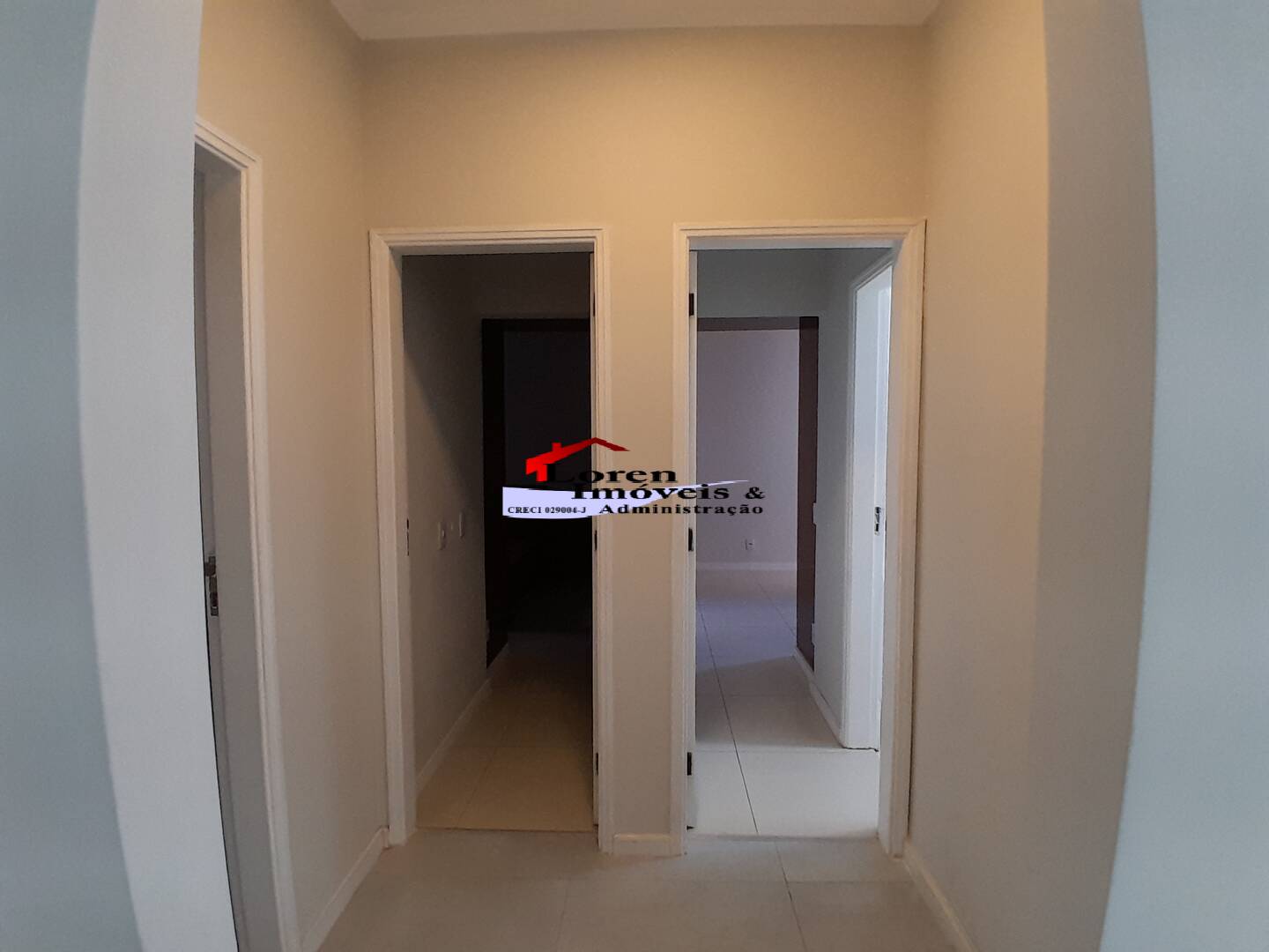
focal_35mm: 17
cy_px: 476
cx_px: 634
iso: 100
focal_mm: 1.46
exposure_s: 1/50
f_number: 2.2
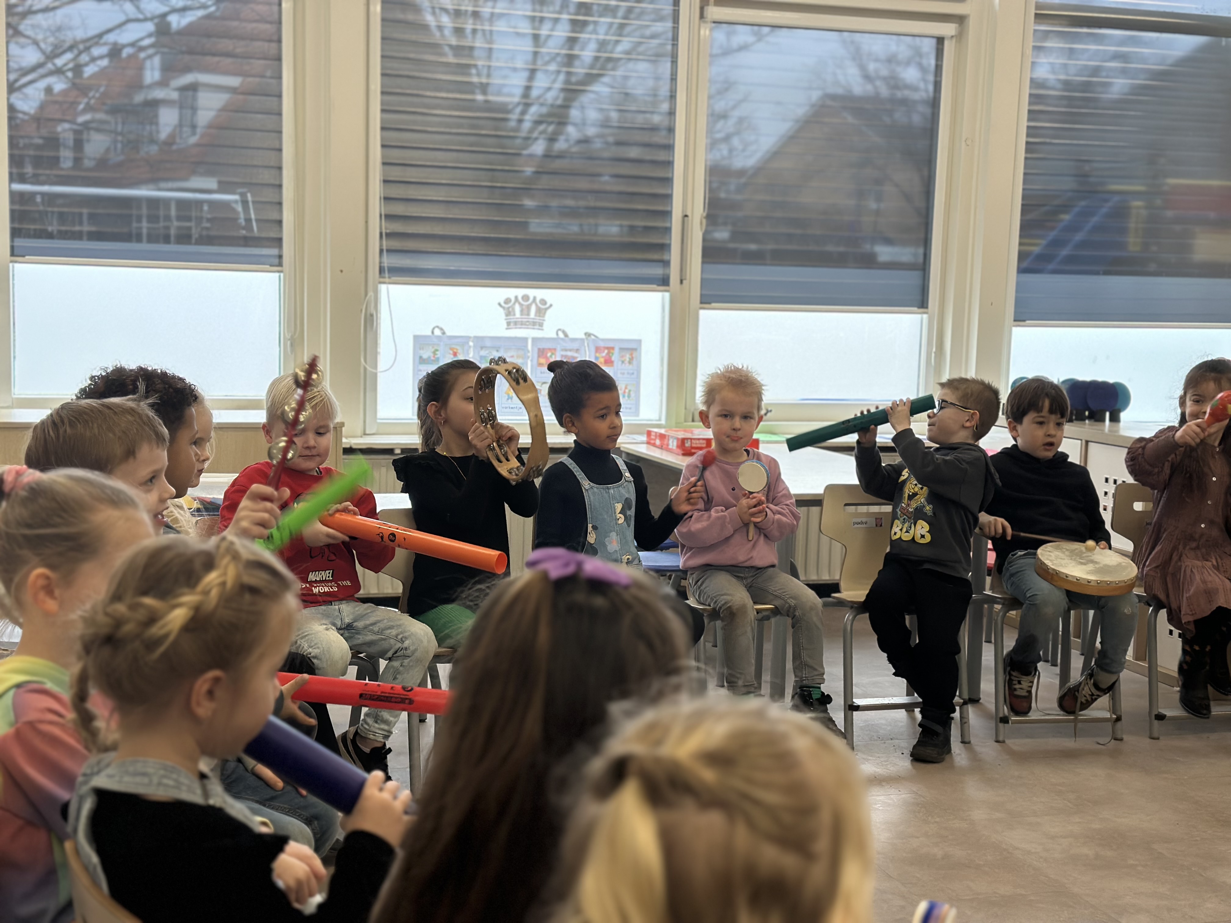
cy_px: 462
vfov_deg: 30.3
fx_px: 1707
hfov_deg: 39.7
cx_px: 616
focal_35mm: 48
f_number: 1.78
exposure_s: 1/100
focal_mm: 6.86
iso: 80
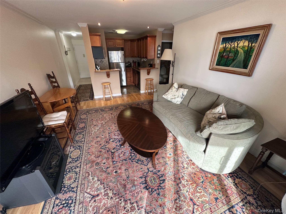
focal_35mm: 14
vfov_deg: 85.7
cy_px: 107
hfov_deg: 102.1
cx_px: 143
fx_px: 116
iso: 320
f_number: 2.2
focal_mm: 2.22
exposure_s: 1/120
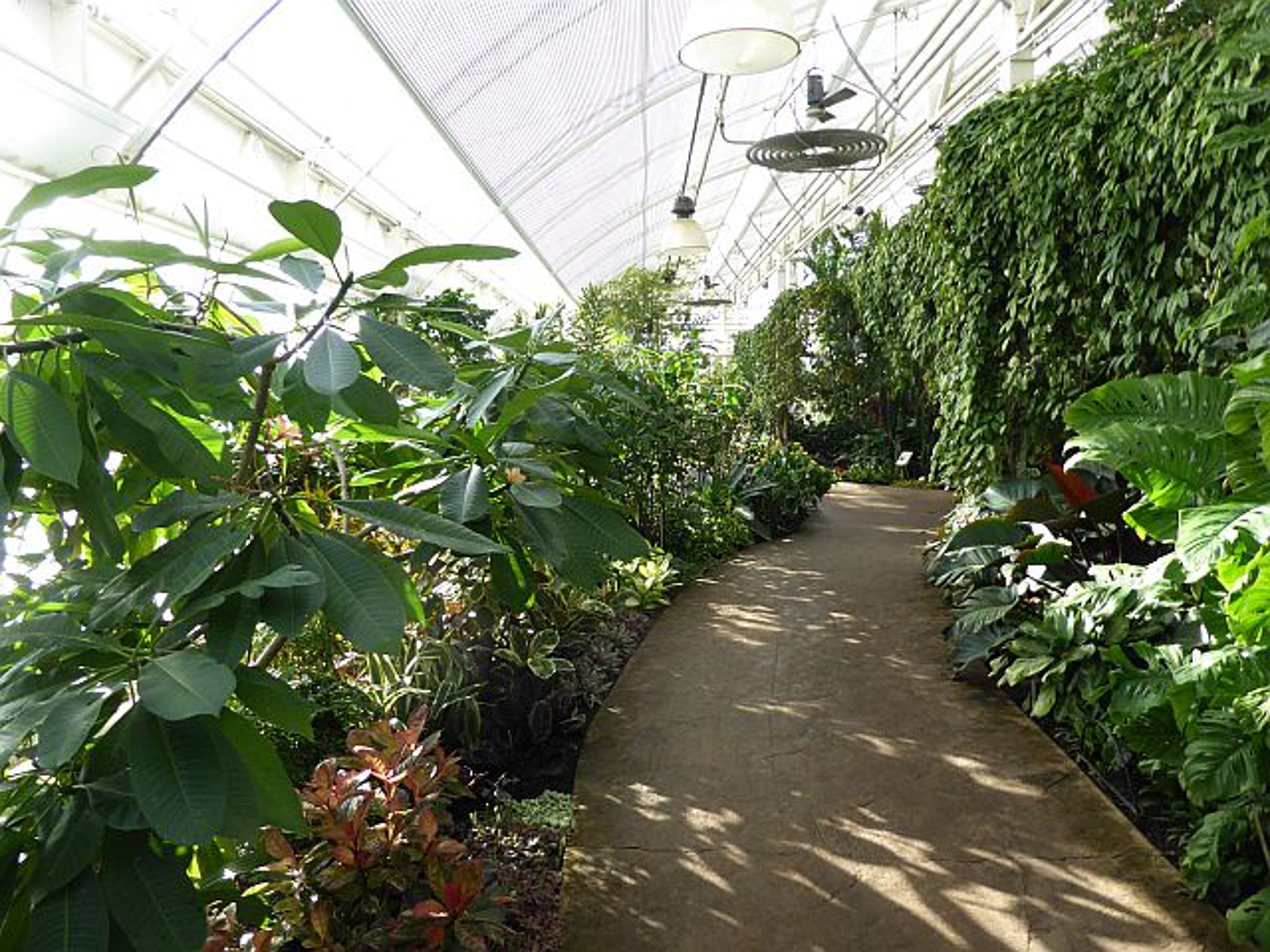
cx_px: 635
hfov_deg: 69.4
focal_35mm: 25
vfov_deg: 54.9
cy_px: 476
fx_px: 917
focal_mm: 4.3
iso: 100
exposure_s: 1/125
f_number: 3.3
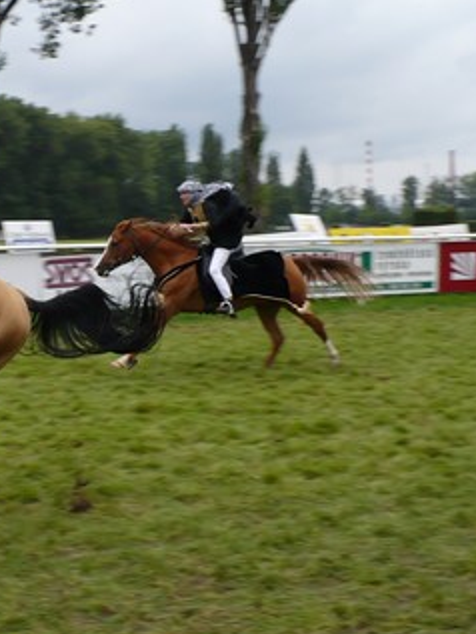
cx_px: 58
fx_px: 1154
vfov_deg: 30.7
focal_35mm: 63
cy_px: 271
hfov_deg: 22.8
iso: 100
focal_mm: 6.1
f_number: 2.8
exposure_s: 1/320
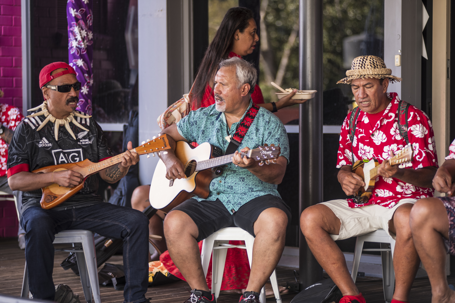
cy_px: 152
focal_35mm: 112
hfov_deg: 18.3
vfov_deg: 12.2
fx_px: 1415
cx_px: 228
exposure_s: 1/250
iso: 400
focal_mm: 112
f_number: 2.8
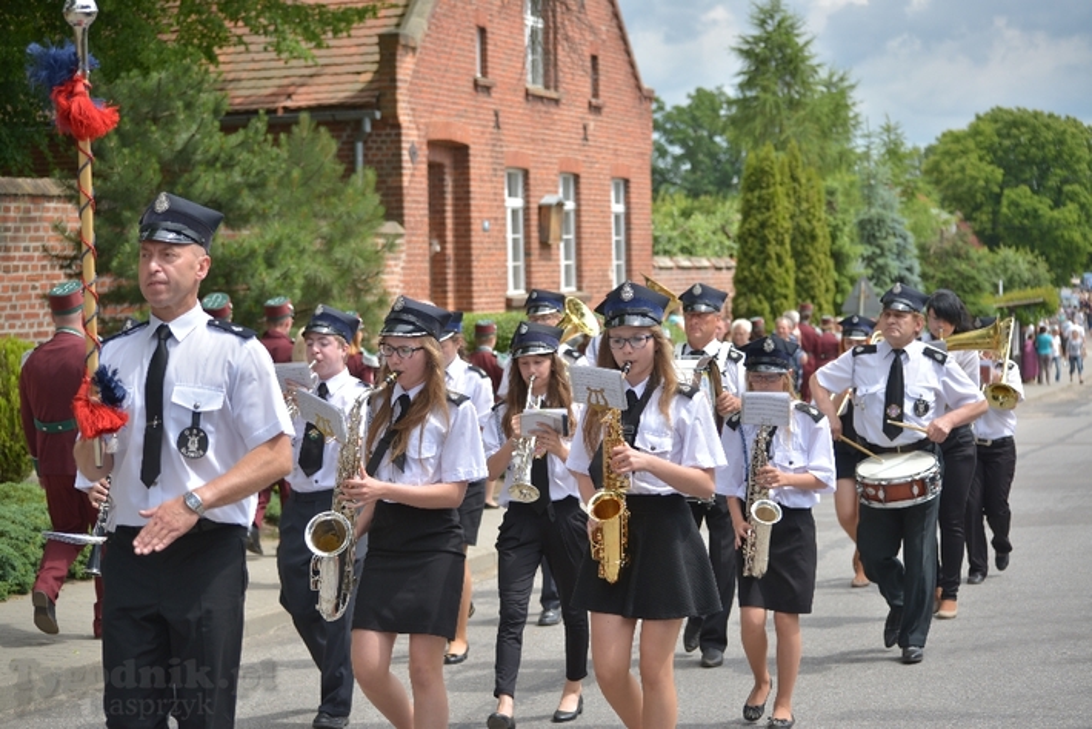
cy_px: 364
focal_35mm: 70
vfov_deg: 19.5
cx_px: 546
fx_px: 2124
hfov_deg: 28.8
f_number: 4.5
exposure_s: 1/1000
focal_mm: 70
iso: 160
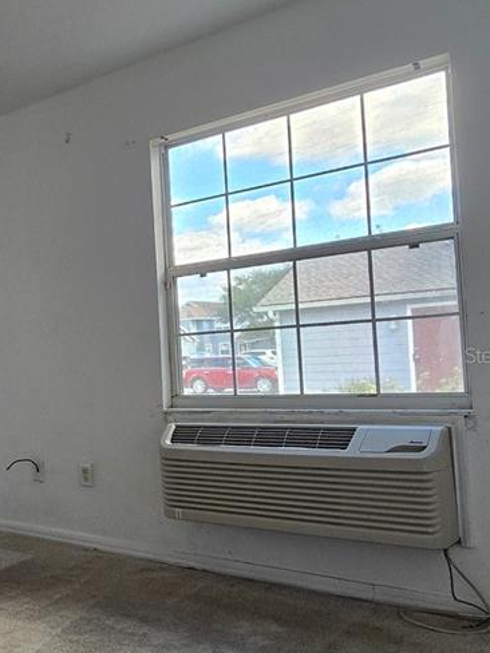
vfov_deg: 56.7
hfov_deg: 37.4
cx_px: -43
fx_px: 604
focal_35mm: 32
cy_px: 355
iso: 100
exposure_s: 1/120
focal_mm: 2.2
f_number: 2.2
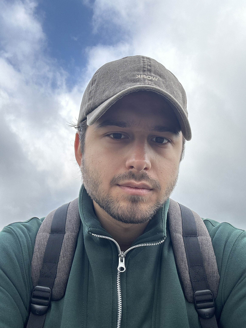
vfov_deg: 60.0
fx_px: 284
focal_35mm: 30
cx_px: 123
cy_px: 164
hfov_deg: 46.8
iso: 25
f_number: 1.9
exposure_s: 1/291
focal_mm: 2.69
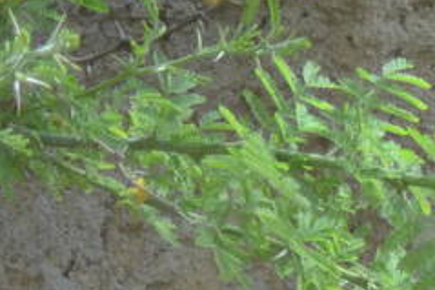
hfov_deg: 2.9
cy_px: 828
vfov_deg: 1.9
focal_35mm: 702
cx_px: 1280
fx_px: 8476
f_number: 4
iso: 400
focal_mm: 70
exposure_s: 1/250
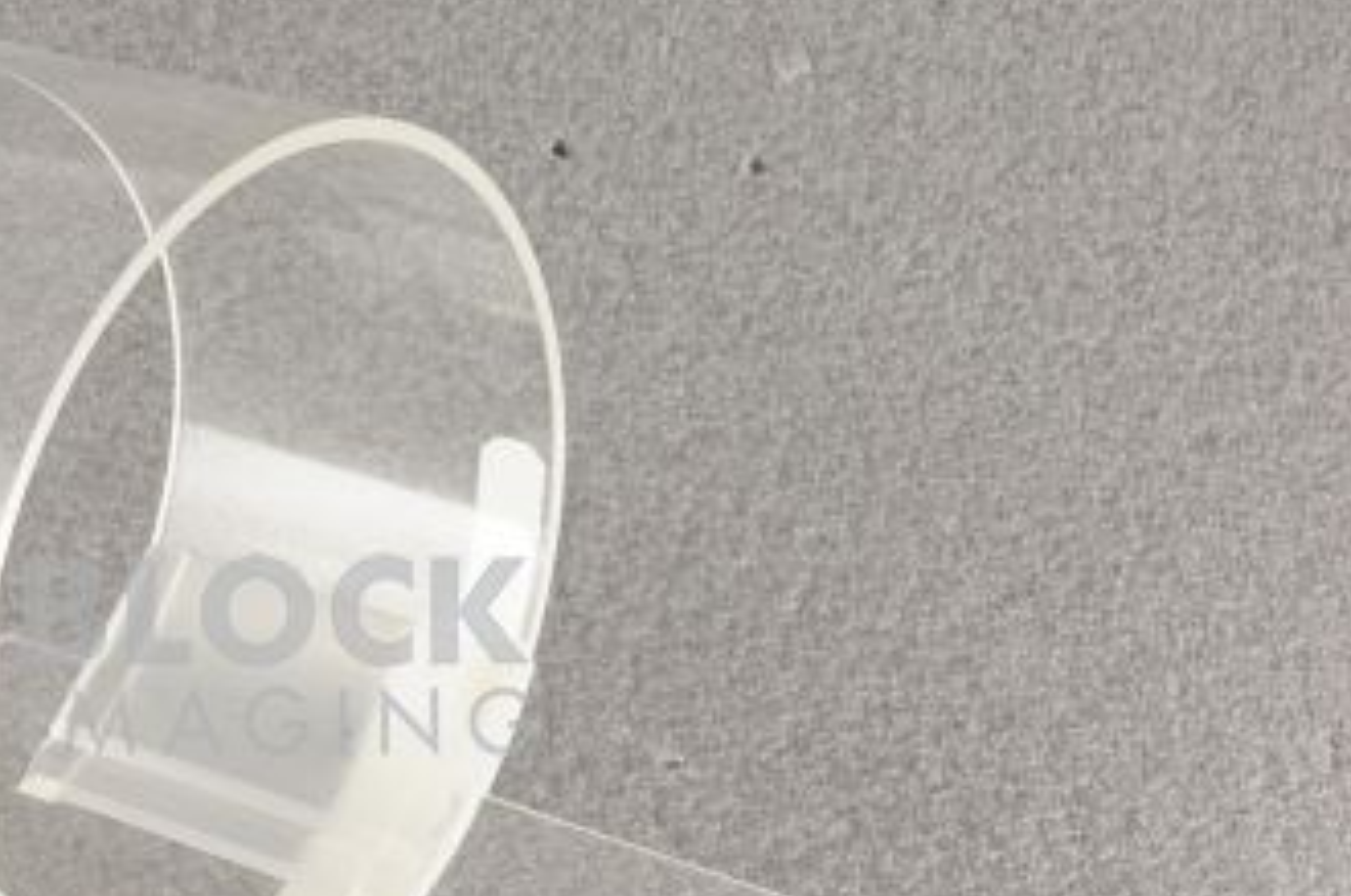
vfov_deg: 14.9
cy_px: 657
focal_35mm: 91
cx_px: 127
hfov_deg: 21.9
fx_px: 3410
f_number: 13
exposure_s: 1/125
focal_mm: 50
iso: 1600
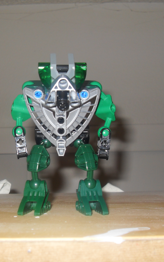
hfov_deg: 26.3
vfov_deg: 41.1
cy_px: 129
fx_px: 350
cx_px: 64
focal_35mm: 49
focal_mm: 6.3
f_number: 2.8
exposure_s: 1/45
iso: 100
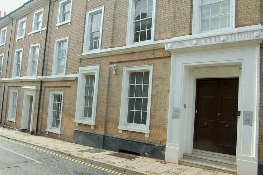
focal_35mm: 30
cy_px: 88
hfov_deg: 62.0
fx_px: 219
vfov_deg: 43.5
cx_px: 132
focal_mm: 20
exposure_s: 1/125
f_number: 5.6
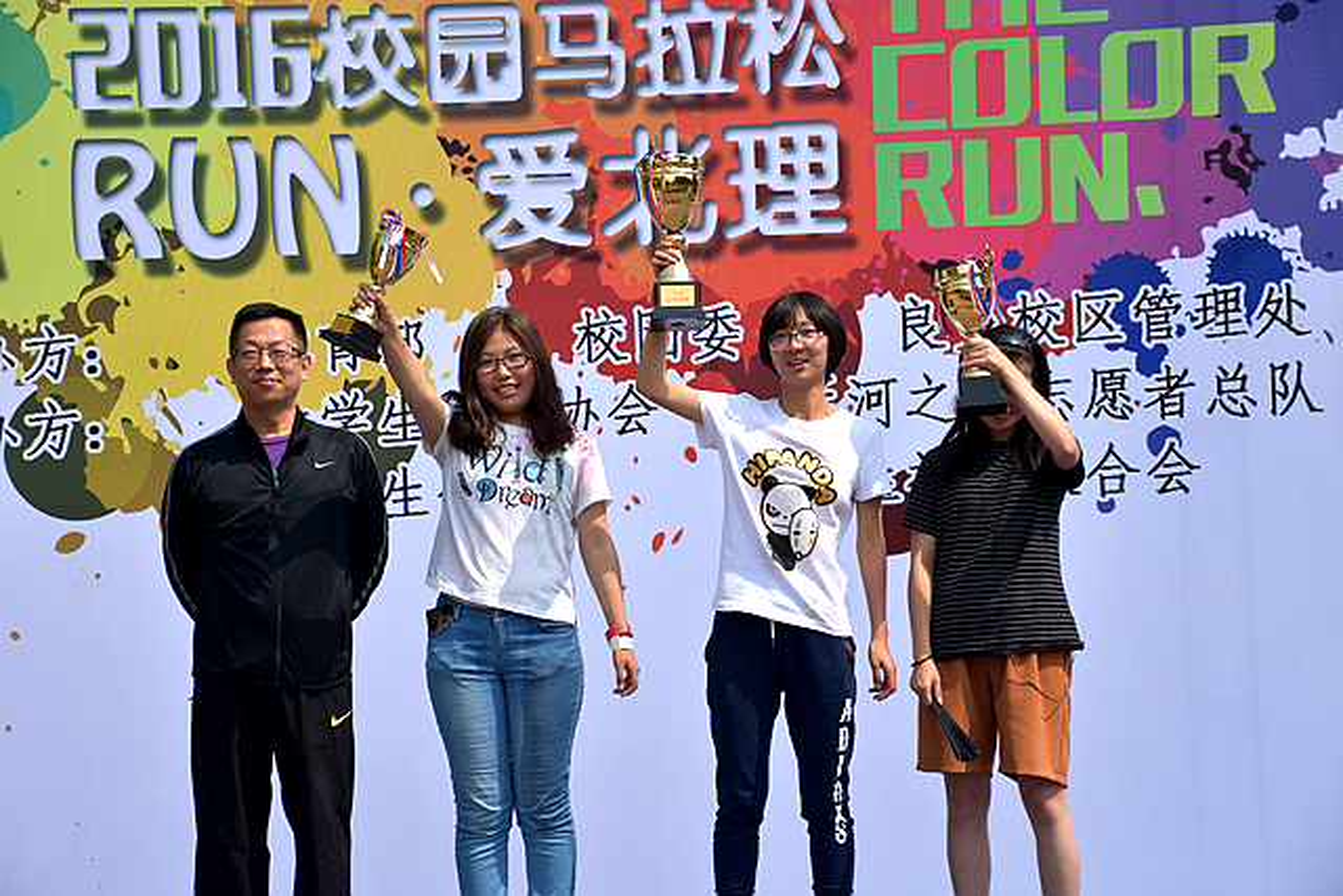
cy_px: 448
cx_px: 672
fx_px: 2910
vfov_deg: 17.5
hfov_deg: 26.0
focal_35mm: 78
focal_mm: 52
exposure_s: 1/1000
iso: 100
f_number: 4.8
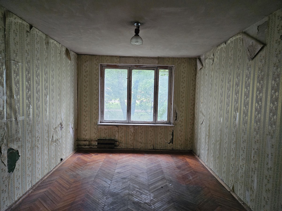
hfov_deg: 73.9
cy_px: 106
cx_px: 141
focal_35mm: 23
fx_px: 187
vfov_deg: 58.9
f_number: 1.8
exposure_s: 1/100
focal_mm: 5.4
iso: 800
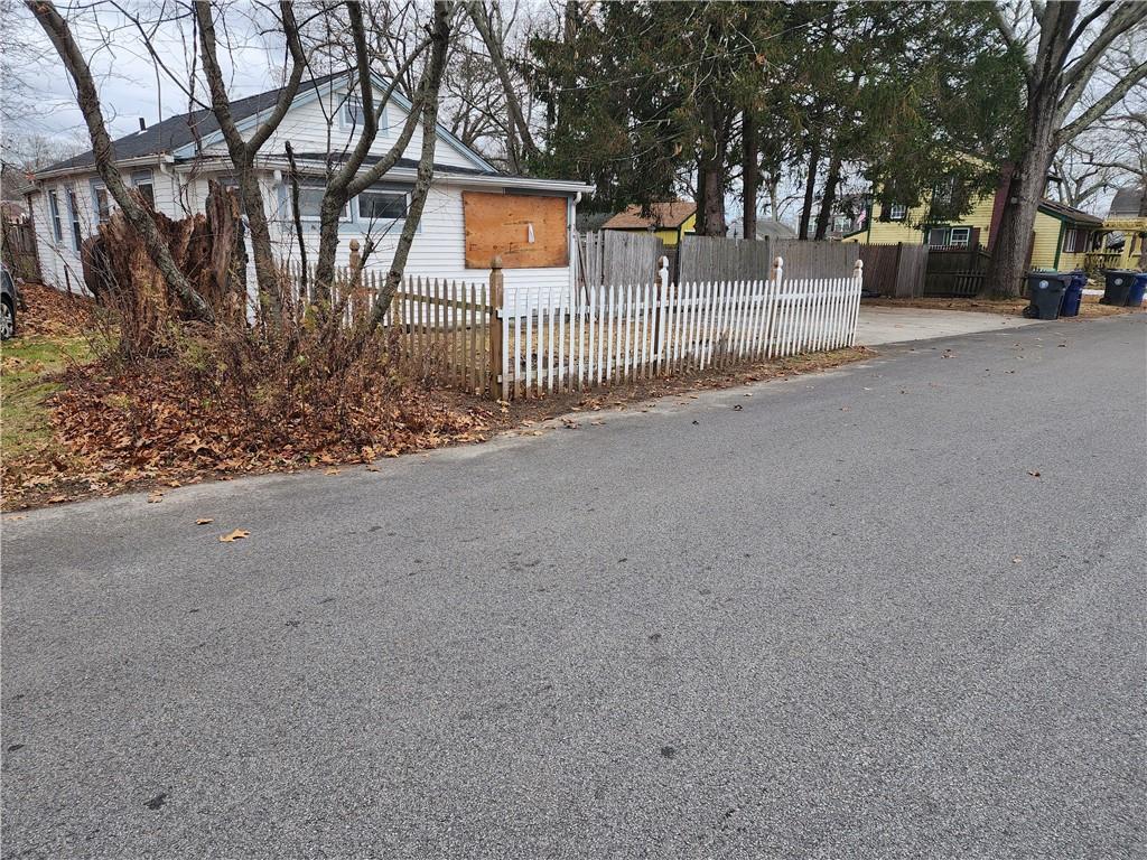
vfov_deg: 58.9
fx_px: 762
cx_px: 574
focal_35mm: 23
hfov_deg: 73.9
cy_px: 430
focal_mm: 6.4
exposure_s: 1/180
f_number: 1.8
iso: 50
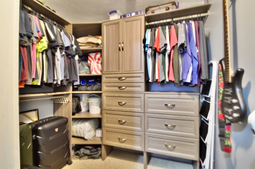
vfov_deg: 77.1
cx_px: 128
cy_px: 84
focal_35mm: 15
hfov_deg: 100.5
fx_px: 106
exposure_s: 1/2
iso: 1600
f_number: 8
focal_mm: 10
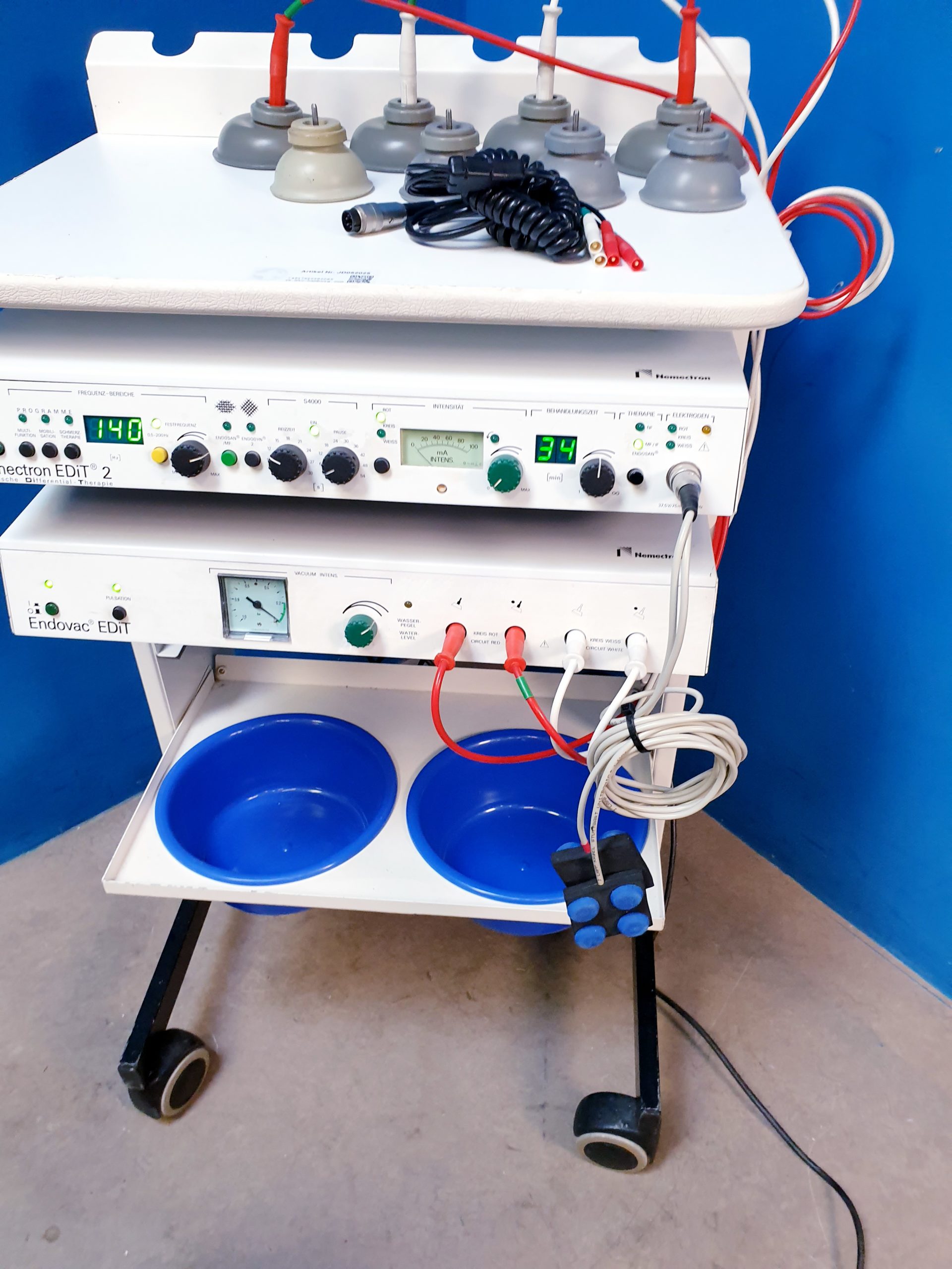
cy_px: 634
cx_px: 476
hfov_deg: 53.1
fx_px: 953
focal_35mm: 26
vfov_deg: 67.3
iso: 200
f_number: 2.4
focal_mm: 4.3
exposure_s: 1/50
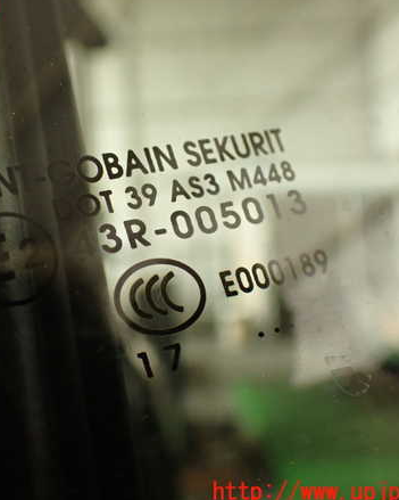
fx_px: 709
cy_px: 251
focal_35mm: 48
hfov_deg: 31.2
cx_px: 128
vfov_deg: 38.8
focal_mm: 6.37
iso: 250
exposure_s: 1/40
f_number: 2.5
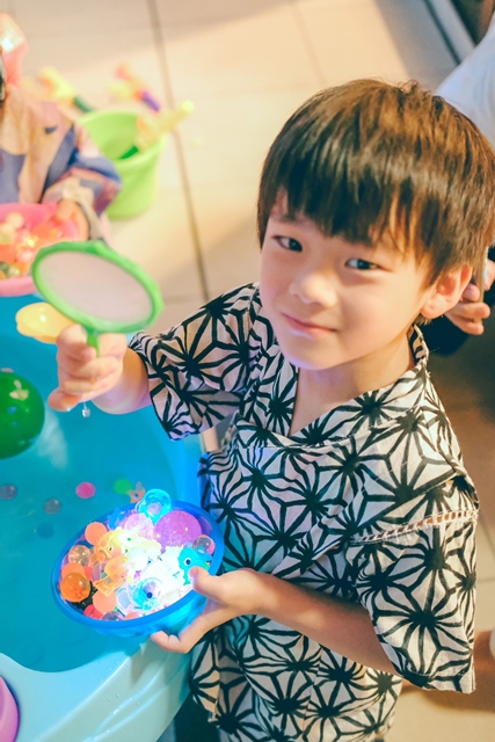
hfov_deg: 25.5
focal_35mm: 53
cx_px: 248
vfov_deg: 37.5
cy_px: 371
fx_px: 1092
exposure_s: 1/50
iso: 10000
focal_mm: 35
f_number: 2
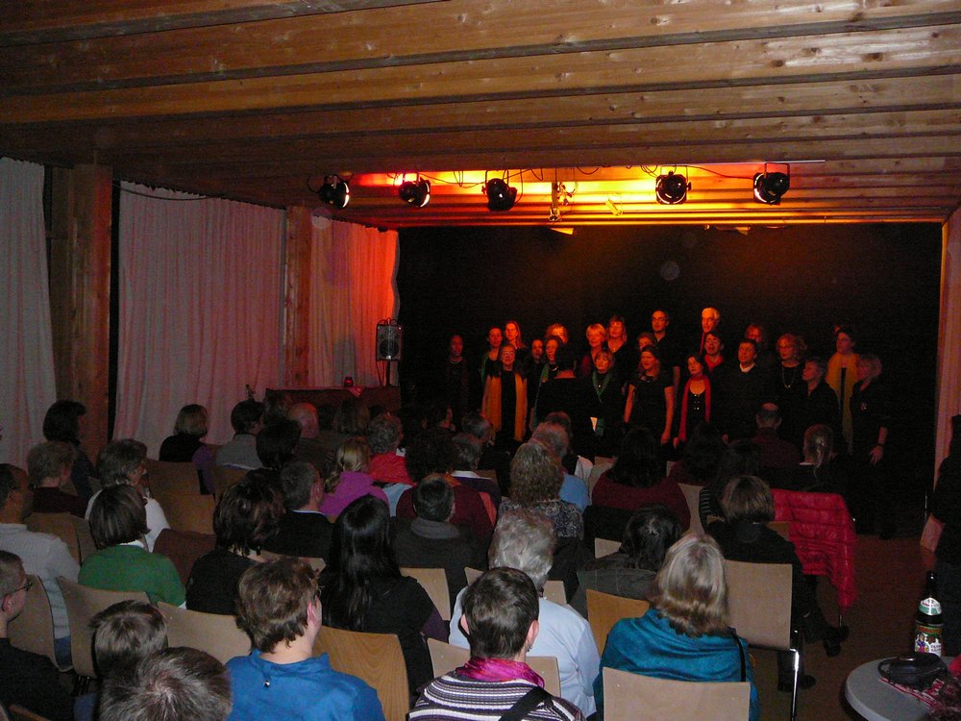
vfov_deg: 40.7
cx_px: 480
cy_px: 360
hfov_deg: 52.6
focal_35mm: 35
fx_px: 972
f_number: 2.8
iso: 400
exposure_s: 1/30
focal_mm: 5.2
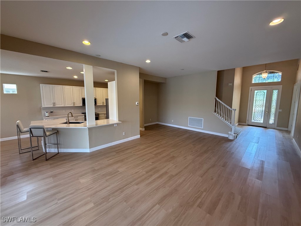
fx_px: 122
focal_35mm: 14
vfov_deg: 85.7
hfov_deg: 102.1
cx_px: 150
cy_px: 113
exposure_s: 1/120
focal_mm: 2.22
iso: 320
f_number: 2.2
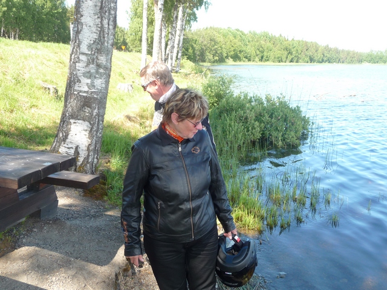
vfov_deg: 41.8
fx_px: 380
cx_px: 194
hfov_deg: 54.0
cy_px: 145
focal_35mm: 34
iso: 100
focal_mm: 5.6
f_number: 3.6
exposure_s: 1/125
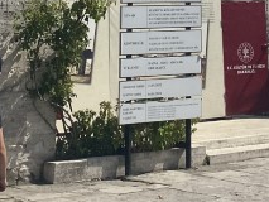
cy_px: -271
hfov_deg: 15.4
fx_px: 972
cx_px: 280
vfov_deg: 10.4
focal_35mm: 125
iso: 32
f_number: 1.8
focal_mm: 4.25
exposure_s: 1/6061
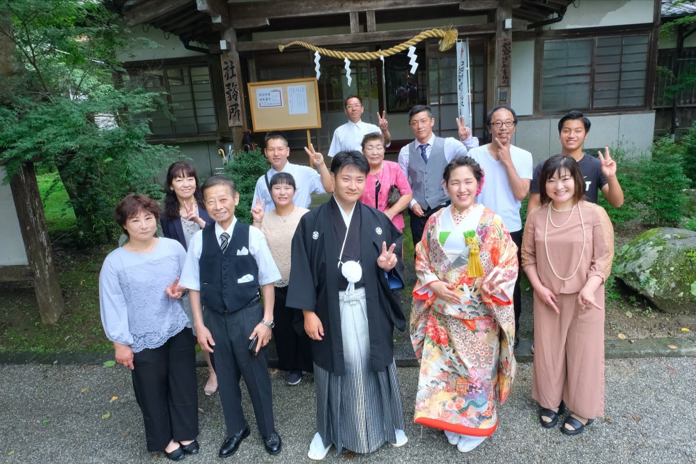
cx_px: 348
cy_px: 232
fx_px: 464
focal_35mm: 24
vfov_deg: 53.1
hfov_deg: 73.7
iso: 1600
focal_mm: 16
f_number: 14
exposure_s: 1/60
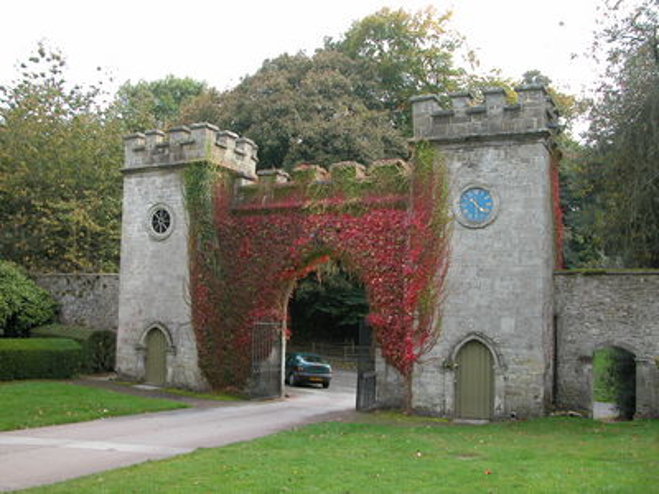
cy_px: 247
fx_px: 666
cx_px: 330
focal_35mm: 35
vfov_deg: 40.7
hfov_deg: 52.6
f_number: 3.5
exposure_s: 1/82
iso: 100
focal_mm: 8.9
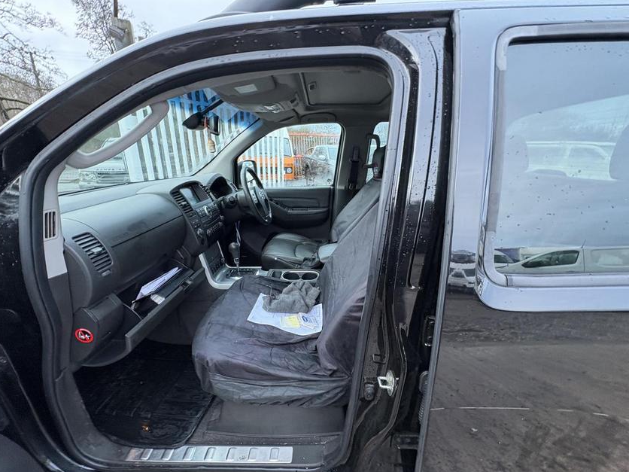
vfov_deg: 81.6
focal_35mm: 15
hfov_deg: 98.2
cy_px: 251
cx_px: 316
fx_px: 273
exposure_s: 1/68
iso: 250
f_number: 2.2
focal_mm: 2.22
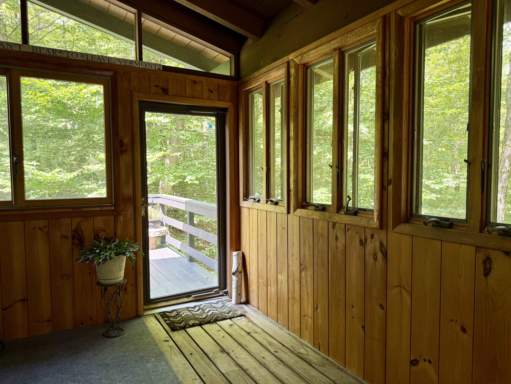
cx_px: 256
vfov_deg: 56.8
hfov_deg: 71.6
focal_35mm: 24
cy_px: 192
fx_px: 354
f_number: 1.78
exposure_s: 1/121
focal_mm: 6.76
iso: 100
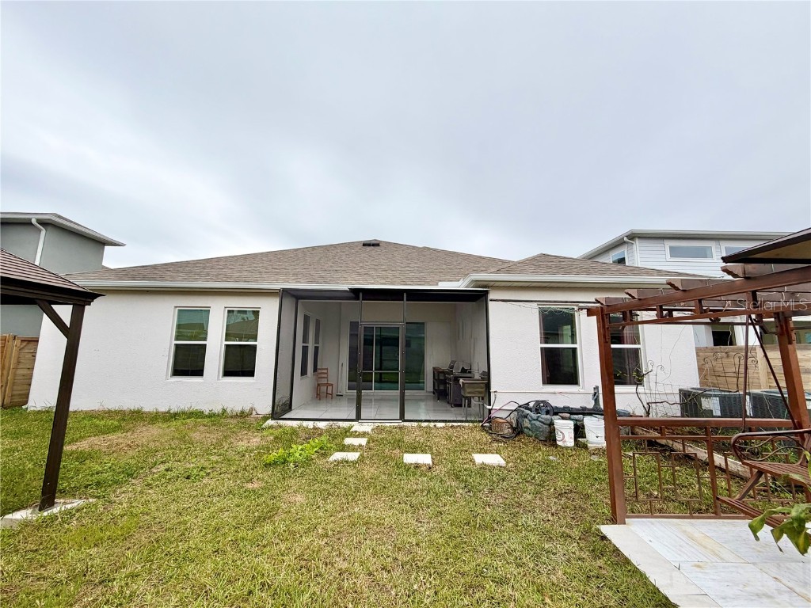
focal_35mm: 14
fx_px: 328
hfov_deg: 102.1
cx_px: 406
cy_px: 304
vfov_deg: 85.7
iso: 40
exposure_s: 1/518
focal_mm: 2.22
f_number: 2.2
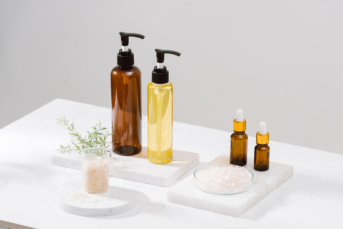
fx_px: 1382
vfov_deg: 9.5
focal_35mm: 145
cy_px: 114
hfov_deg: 14.1
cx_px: 172
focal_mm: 145
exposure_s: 1/160
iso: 160
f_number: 8
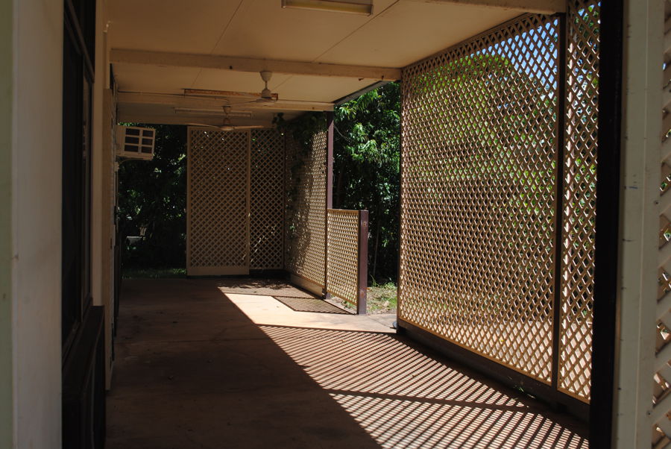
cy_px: 224
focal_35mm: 39
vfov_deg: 34.3
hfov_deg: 49.5
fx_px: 728
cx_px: 336
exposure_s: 1/200
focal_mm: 26
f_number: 7.1
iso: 100
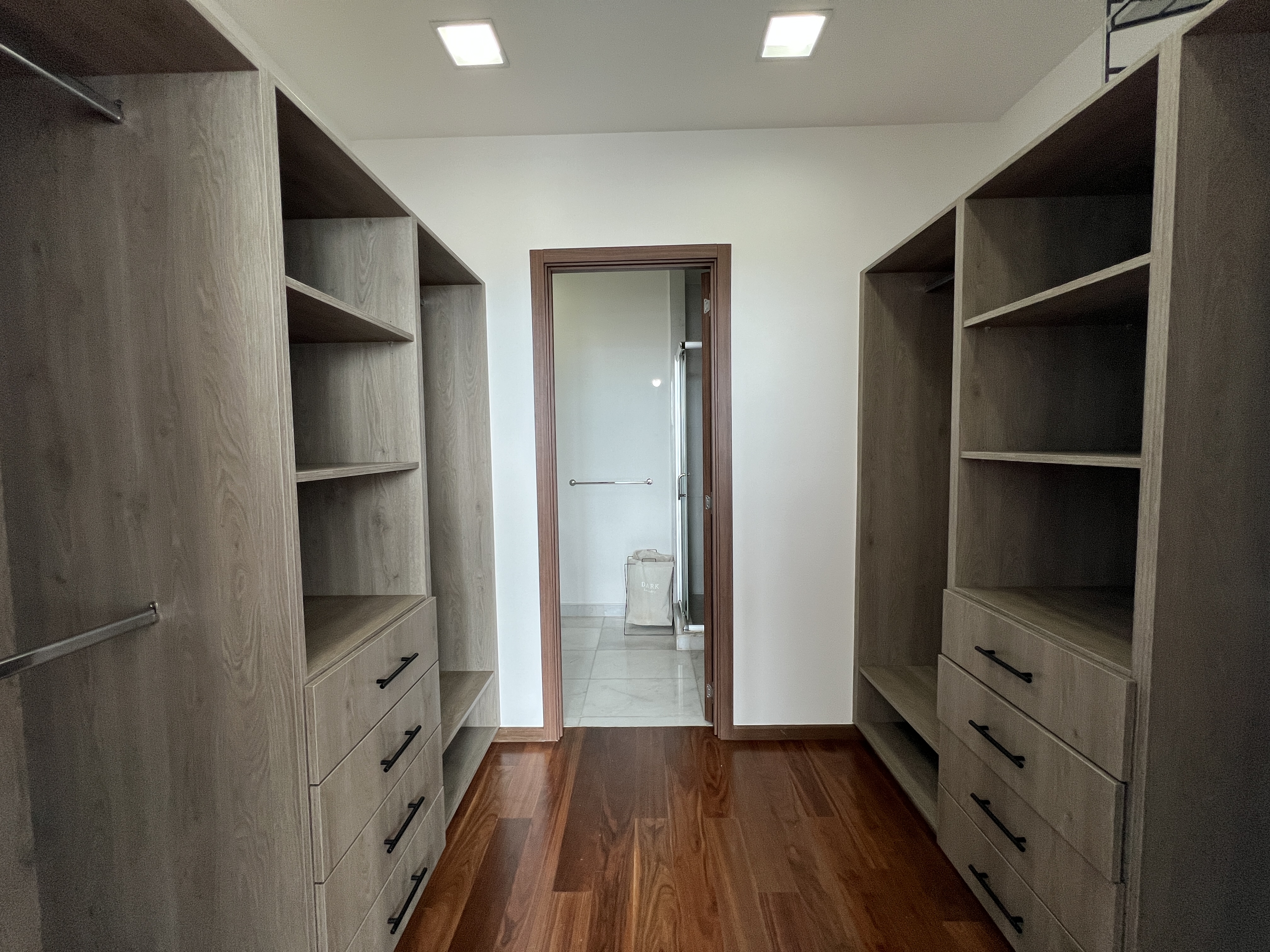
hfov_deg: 106.2
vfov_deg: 89.9
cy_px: 476
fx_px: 477
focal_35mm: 13
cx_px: 635
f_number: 1.8
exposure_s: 1/120
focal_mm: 1.57
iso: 125
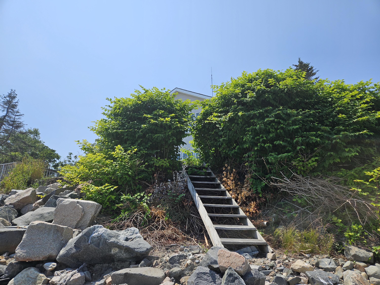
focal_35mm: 23
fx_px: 252
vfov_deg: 58.9
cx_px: 190
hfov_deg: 73.9
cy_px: 142
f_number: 1.8
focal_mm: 5.4
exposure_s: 1/2359
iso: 25
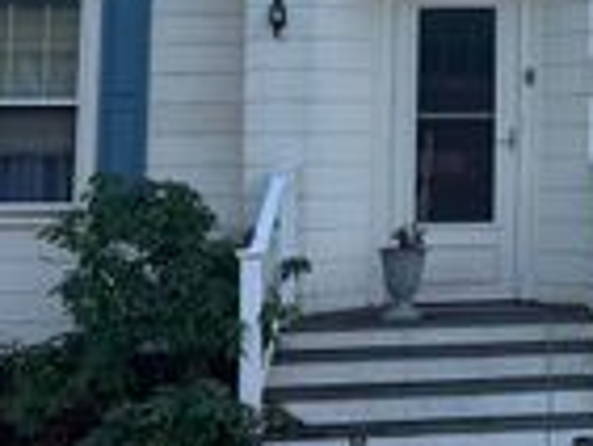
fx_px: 1577
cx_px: 681
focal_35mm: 92
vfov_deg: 15.6
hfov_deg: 20.2
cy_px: -48
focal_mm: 5.7
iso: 50
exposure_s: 1/2841
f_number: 1.5
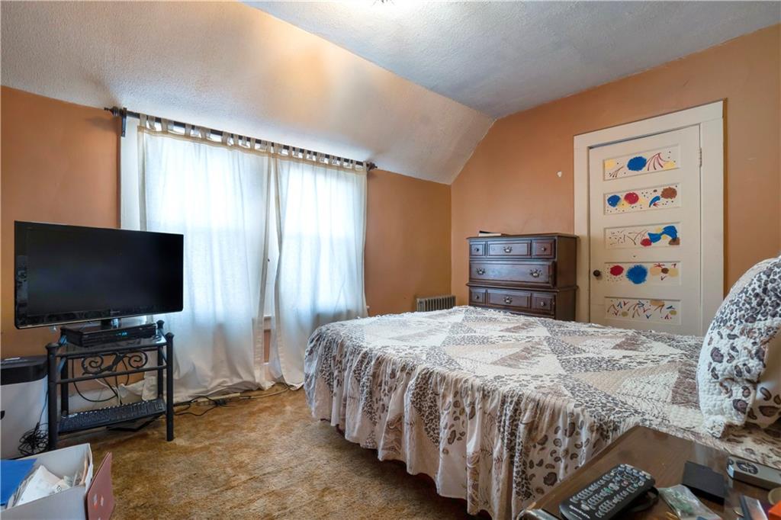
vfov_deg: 77.3
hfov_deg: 100.4
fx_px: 325
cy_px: 260
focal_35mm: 15
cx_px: 390
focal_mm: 10
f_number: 9
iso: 800
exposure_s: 1/4
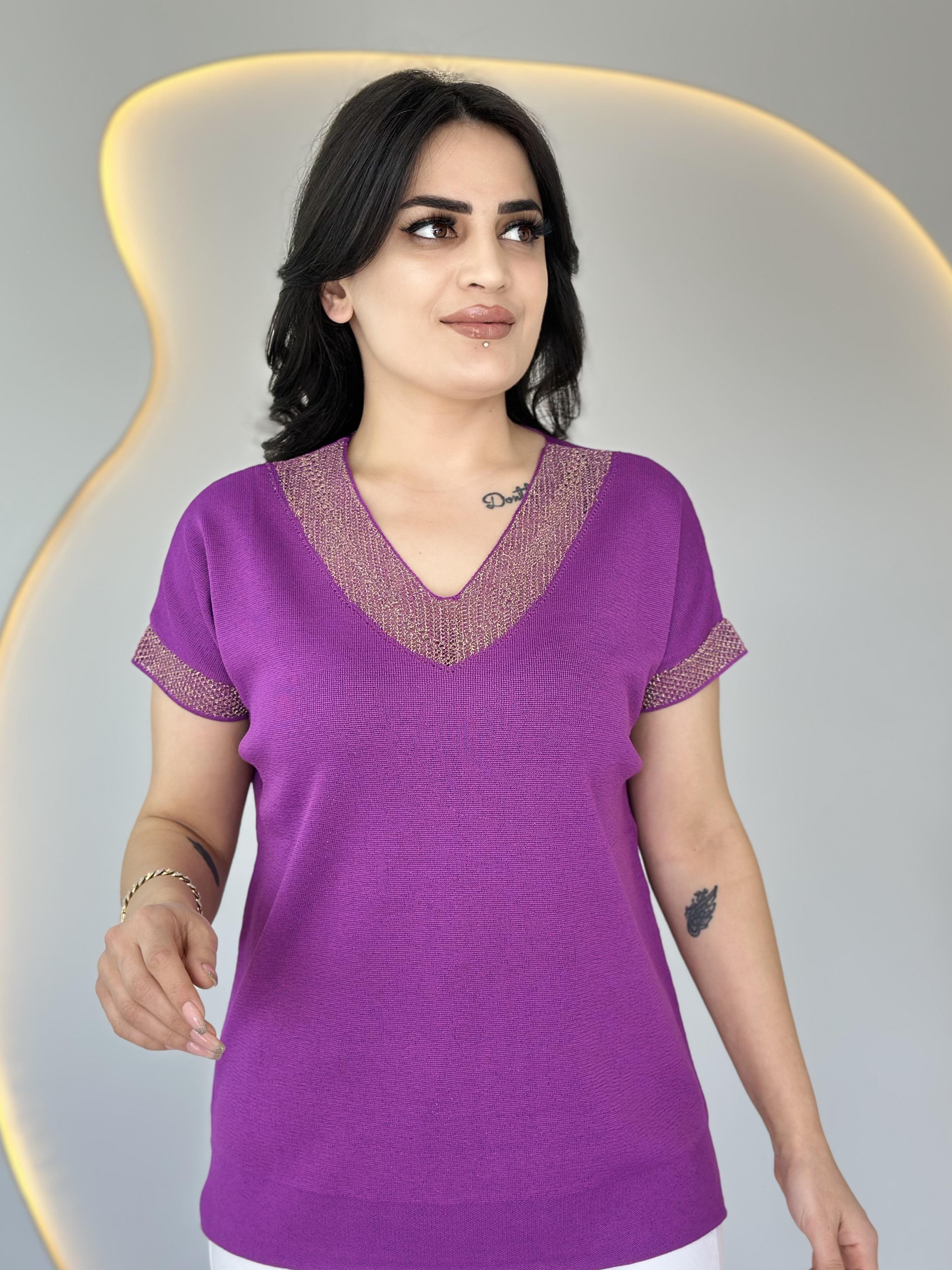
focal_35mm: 53
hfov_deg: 27.5
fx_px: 1943
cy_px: 642
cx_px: 496
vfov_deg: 36.2
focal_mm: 6.86
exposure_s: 1/109
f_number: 1.78
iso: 64
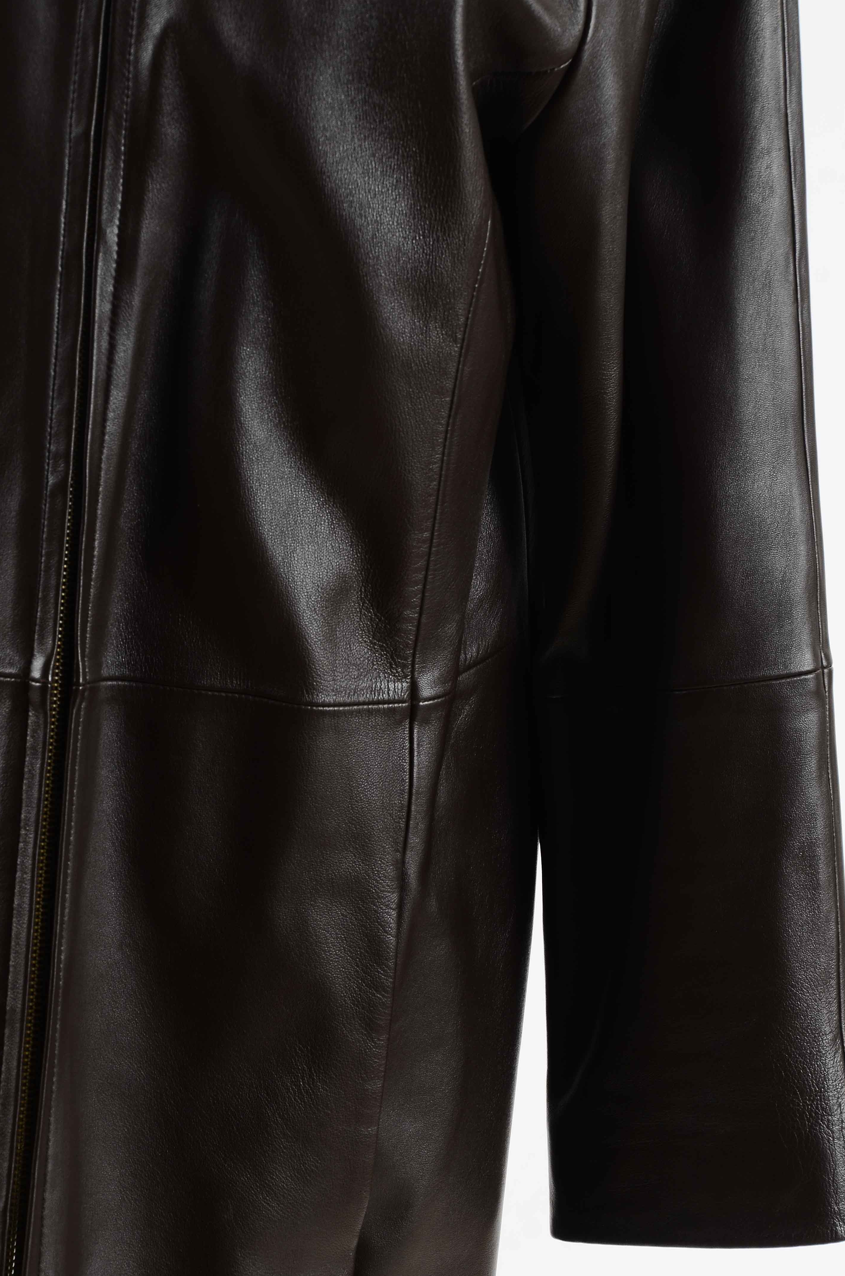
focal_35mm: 155
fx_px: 5481
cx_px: 473
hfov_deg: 8.8
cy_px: 661
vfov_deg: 13.3
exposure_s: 1/80
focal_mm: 90
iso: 160
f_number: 8
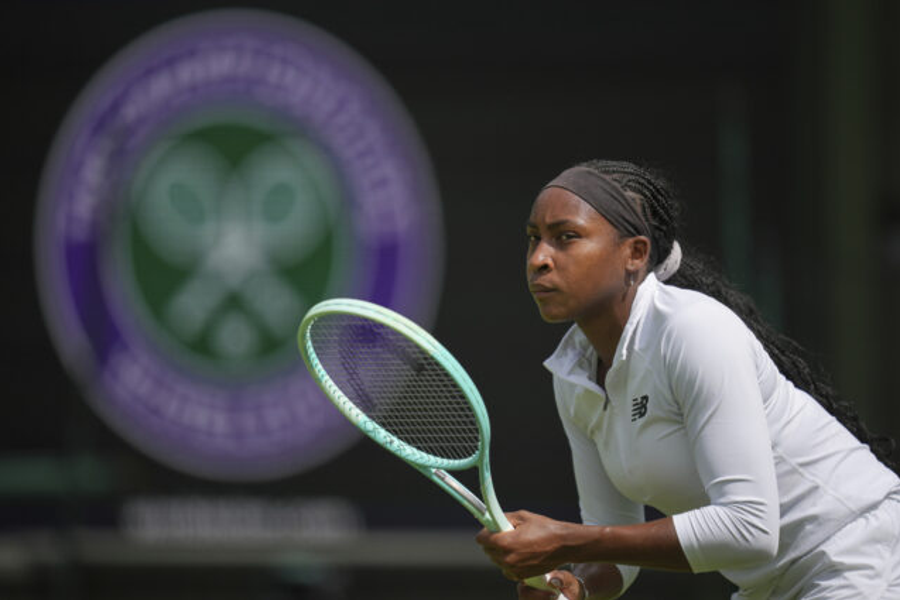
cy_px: 300
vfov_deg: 3.4
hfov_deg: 5.1
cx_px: 451
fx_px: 10052
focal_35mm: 402
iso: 100
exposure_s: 1/3200
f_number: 2.8
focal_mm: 400
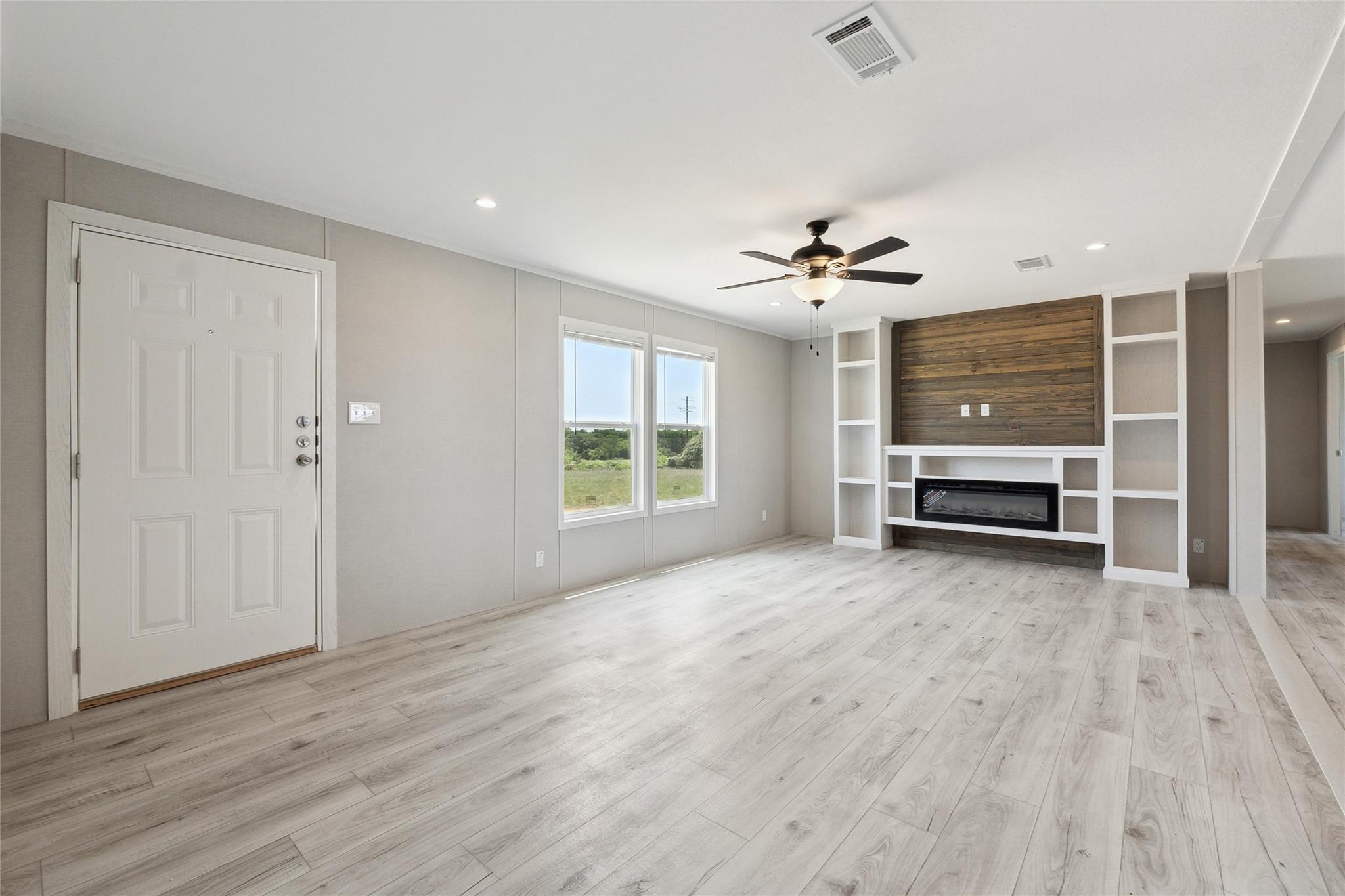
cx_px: 672
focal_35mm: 15
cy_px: 448
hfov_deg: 100.4
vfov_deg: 77.3
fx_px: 560
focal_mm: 10
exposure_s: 1/50
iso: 400
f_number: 8
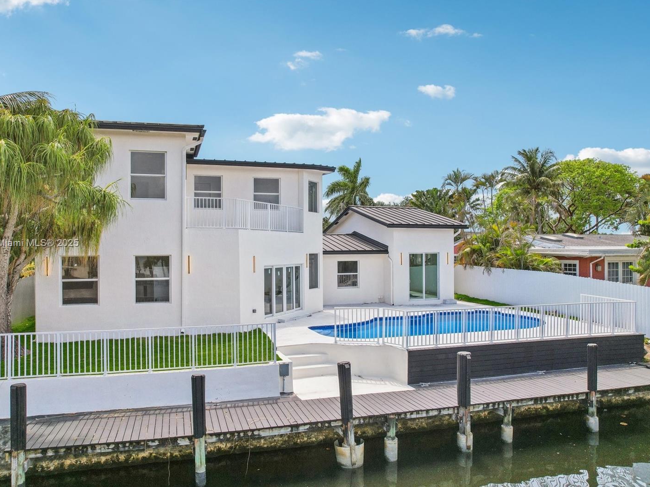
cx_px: 300
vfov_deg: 56.8
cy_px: 244
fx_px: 451
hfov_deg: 71.5
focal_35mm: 24
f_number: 2.8
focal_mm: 8.4
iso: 100
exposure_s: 1/2000
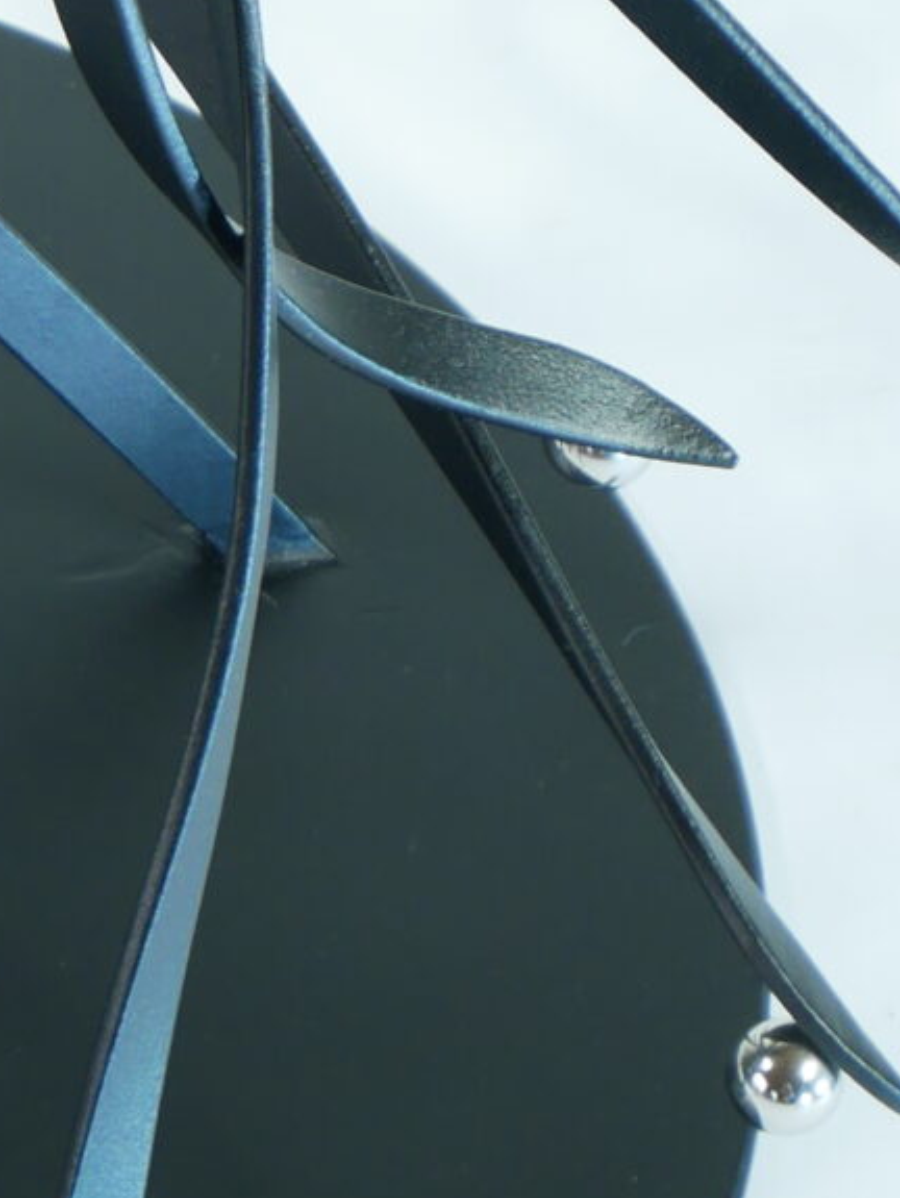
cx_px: -527
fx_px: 9869
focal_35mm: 285
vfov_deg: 6.9
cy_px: -438
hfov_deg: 5.2
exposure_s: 1/30
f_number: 5.6
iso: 200
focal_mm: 32
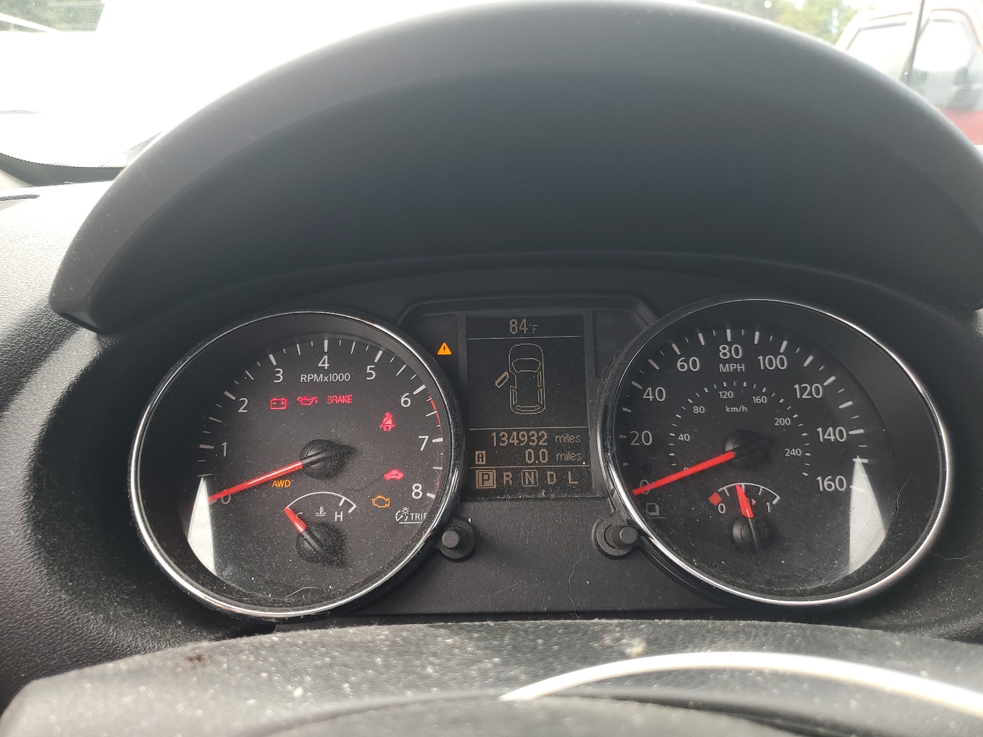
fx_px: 738
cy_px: 368
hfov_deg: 67.3
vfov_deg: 53.1
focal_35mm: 26
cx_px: 492
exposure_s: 1/167
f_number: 1.5
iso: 50
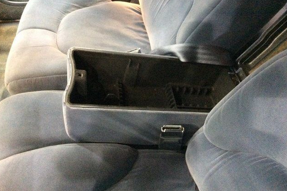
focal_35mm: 34
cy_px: 85
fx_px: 271
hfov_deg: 55.8
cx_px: 142
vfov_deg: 38.8
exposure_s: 1/15
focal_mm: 3.3
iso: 500
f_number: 2.4
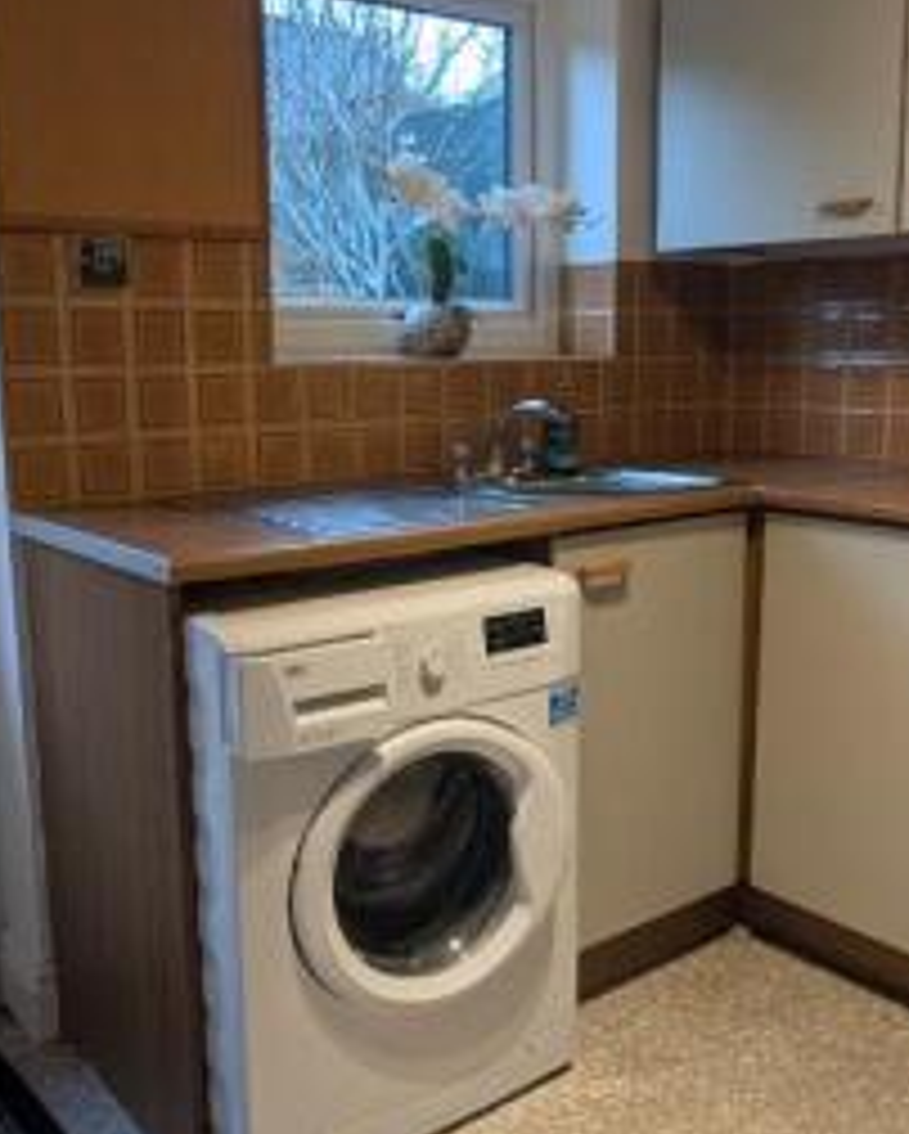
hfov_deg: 41.2
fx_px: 1209
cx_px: 486
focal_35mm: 36
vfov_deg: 50.2
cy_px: 574
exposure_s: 1/100
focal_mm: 2.35
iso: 366
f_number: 2.2
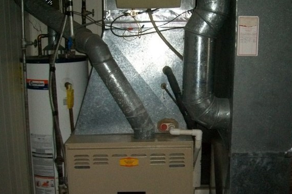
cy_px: 131
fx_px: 389
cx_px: 147
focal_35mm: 48
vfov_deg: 27.9
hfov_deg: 41.1
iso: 200
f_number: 2.7
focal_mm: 6.1
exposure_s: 1/125
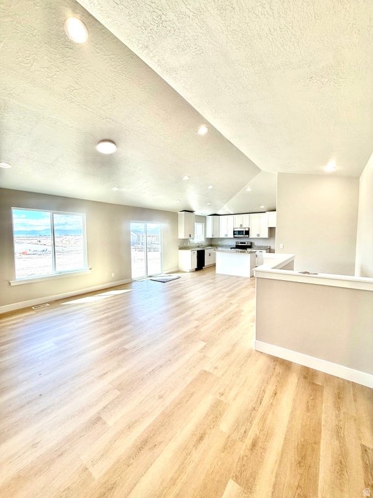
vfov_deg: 102.1
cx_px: 186
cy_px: 249
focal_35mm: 14
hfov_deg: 85.7
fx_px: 201
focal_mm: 2.22
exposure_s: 1/270
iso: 64
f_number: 2.2
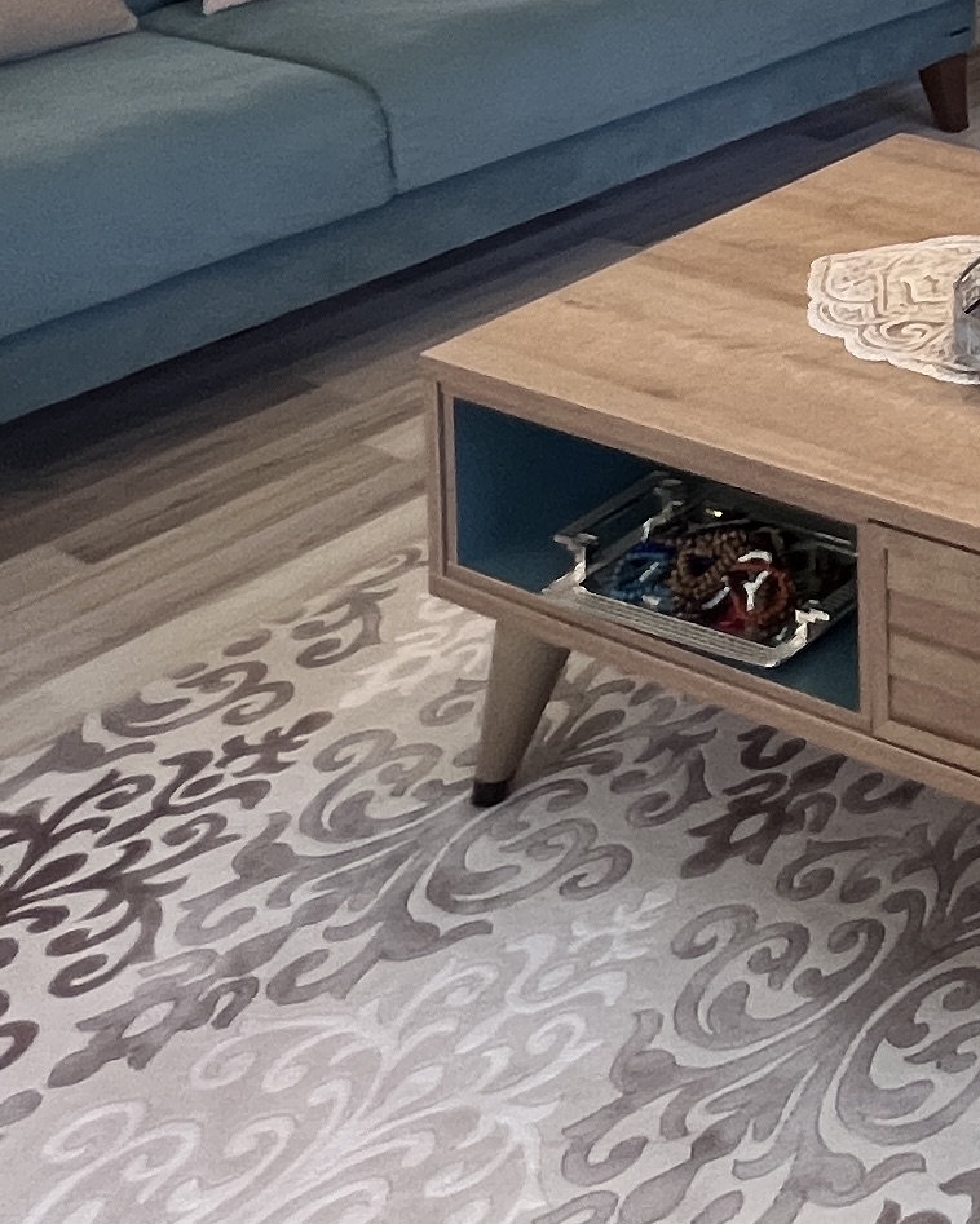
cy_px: -495
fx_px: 1957
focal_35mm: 54
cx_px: 1593
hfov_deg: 21.8
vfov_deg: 27.1
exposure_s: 1/100
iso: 160
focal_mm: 1.57
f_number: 1.8
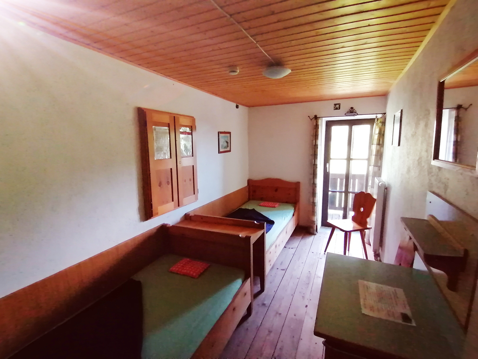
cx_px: 239
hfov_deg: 91.0
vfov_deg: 74.7
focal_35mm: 17
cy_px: 180
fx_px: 235
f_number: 2.4
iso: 320
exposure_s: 1/33.3
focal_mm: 2.7
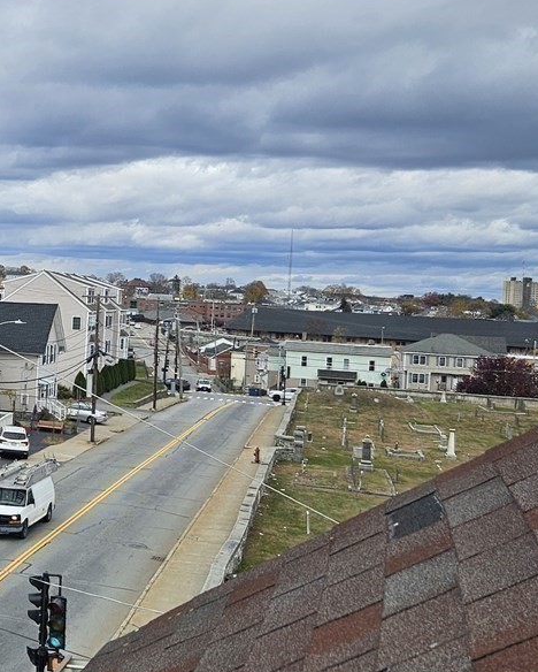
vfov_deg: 31.9
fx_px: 1173
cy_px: 314
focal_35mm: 59
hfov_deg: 24.6
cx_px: -2
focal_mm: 5.4
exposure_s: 1/1709
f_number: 1.8
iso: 32
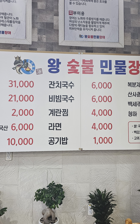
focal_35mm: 33
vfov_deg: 58.1
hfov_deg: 38.3
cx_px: 72
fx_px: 201
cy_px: 111
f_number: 1.7
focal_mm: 6.3
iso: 640
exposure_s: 1/120
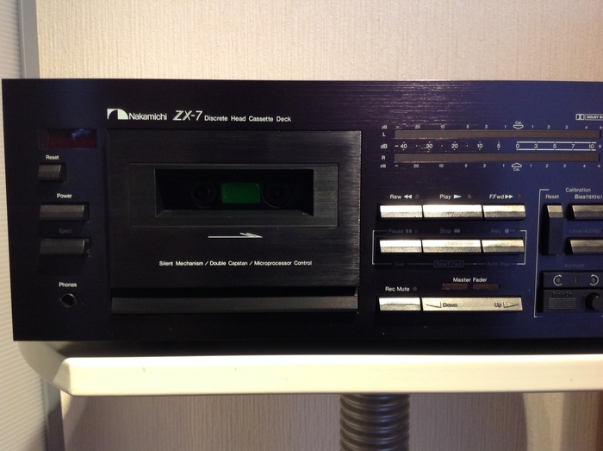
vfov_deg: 40.6
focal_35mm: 35
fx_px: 609
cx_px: 302
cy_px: 226
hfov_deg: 52.7
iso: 160
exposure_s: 1/15
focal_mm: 4.28
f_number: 2.4
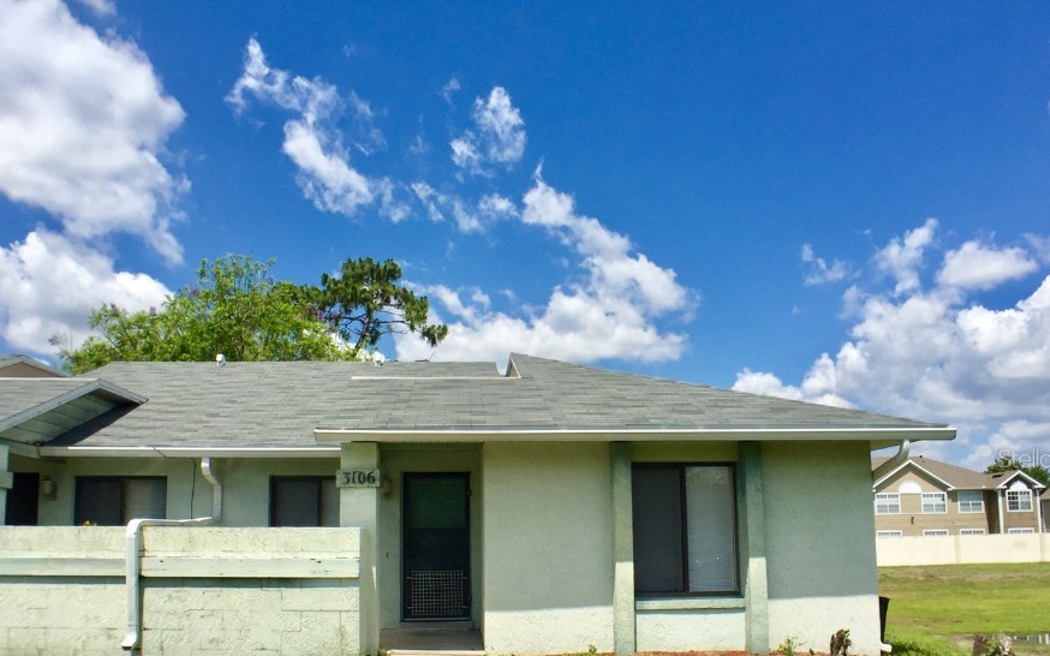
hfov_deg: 54.0
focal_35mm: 36
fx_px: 1030
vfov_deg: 34.9
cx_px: 496
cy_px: 458
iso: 32
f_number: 2.2
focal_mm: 4.15
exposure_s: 1/3049
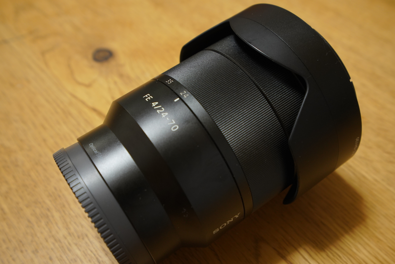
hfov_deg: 54.4
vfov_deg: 37.9
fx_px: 384
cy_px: 132
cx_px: 198
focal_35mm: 35
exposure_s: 1/15
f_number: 8
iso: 2000
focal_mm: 35
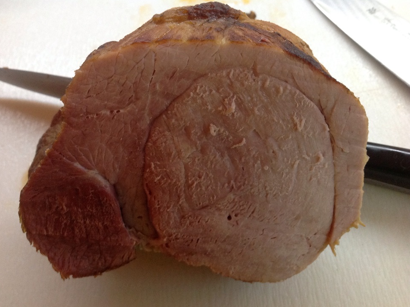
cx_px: 199
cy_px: 155
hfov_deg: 51.4
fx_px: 426
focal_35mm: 36
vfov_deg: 39.6
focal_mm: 4.28
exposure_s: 1/15
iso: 200
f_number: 2.4
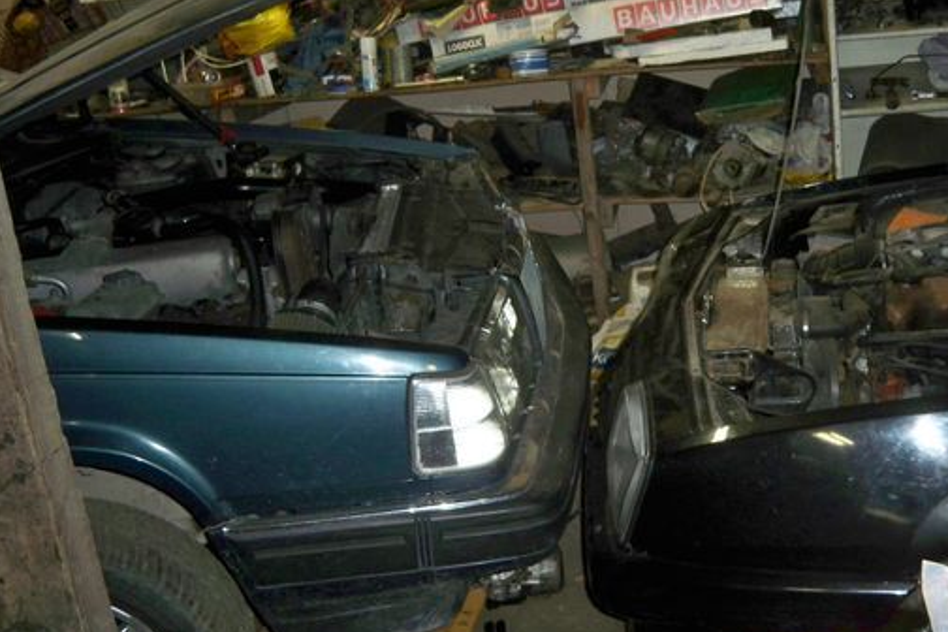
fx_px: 1238
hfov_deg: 41.8
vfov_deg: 28.6
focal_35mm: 47
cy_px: 276
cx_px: 557
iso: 200
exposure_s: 1/30
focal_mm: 7.9
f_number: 3.1
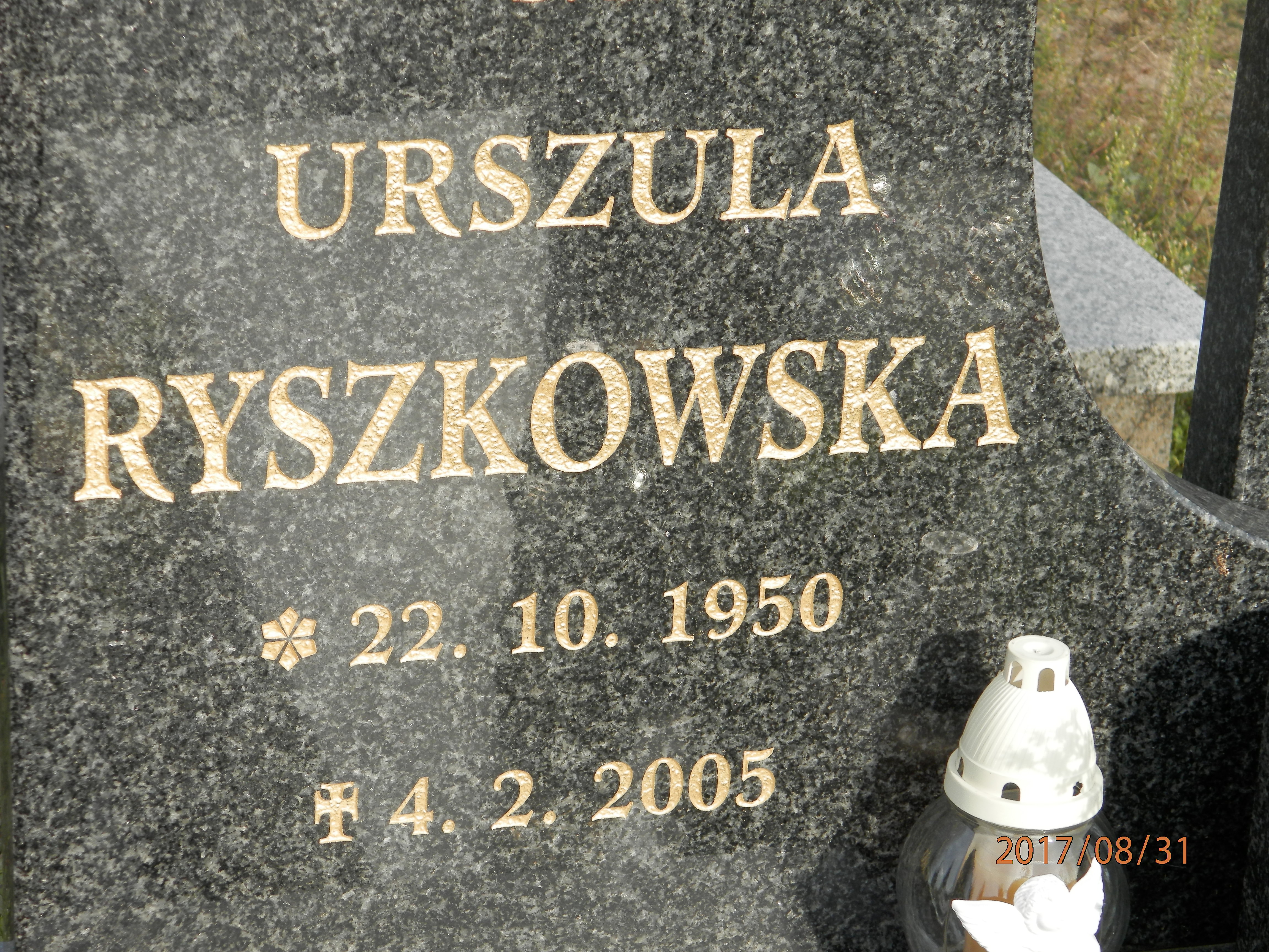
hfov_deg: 18.5
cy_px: 476
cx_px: 634
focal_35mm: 106
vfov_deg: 14.0
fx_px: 3886
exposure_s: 1/250
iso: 80
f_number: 4.5
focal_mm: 19
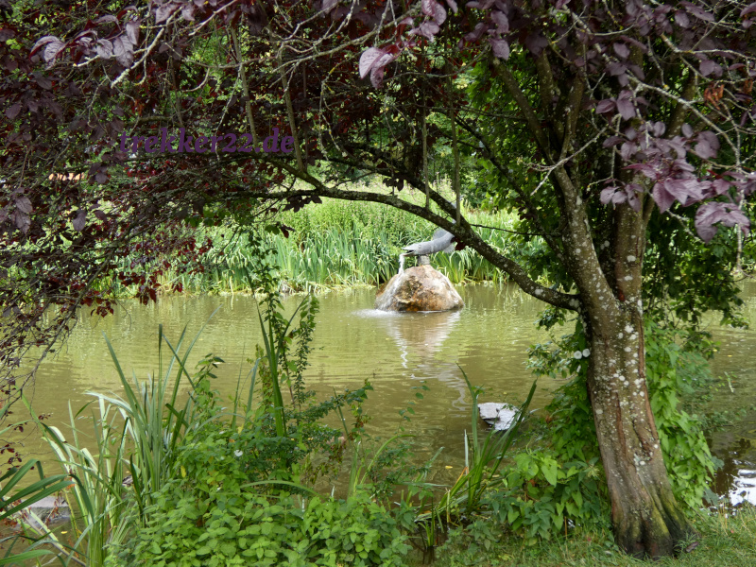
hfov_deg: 41.2
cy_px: 284
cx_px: 378
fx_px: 1005
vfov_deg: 31.5
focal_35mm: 46
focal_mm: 8.2
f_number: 3.8
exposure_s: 1/80
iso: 80
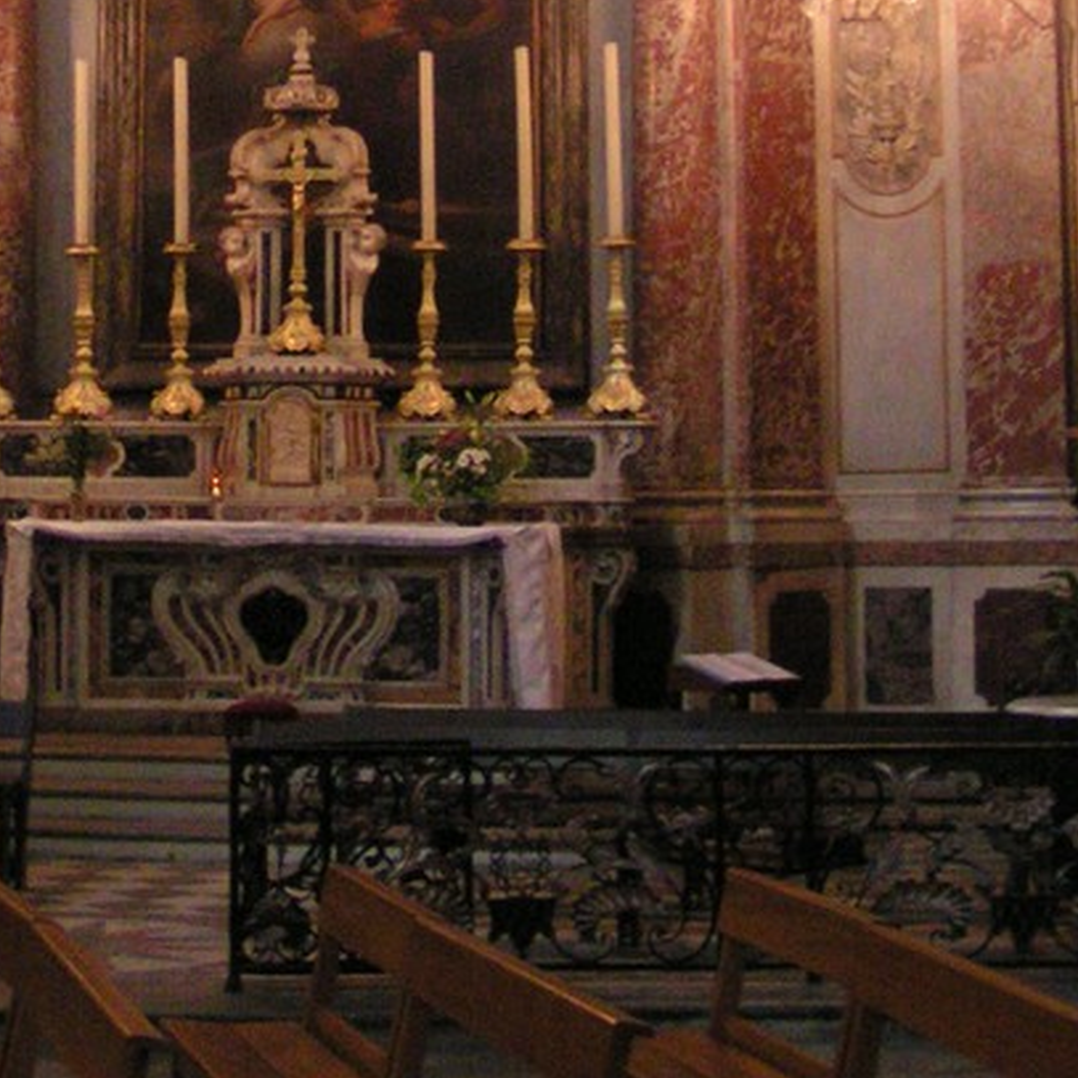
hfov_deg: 19.6
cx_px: 318
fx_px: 3100
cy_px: -176
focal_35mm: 88
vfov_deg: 18.8
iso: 400
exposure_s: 1/20
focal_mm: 5.8
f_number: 2.8
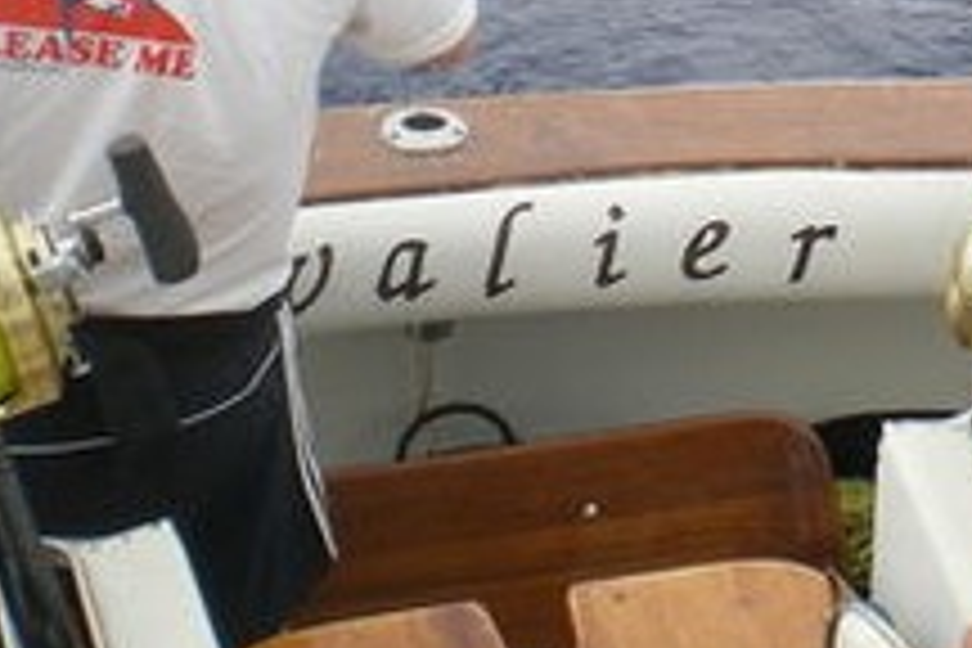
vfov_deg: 12.2
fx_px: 2943
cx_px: 873
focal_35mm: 109
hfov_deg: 18.5
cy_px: -176
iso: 50
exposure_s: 1/200
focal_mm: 6.3
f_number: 4.6
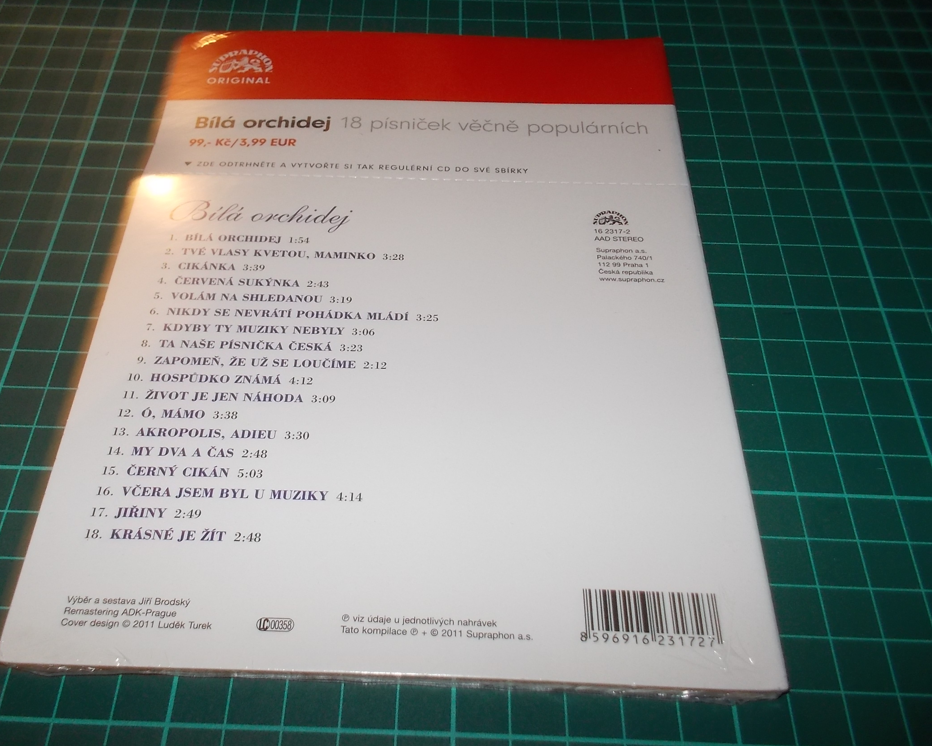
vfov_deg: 47.1
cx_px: 423
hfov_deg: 57.1
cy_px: 377
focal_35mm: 31
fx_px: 855
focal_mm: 4.1
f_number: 3.3
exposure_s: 1/30
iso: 200
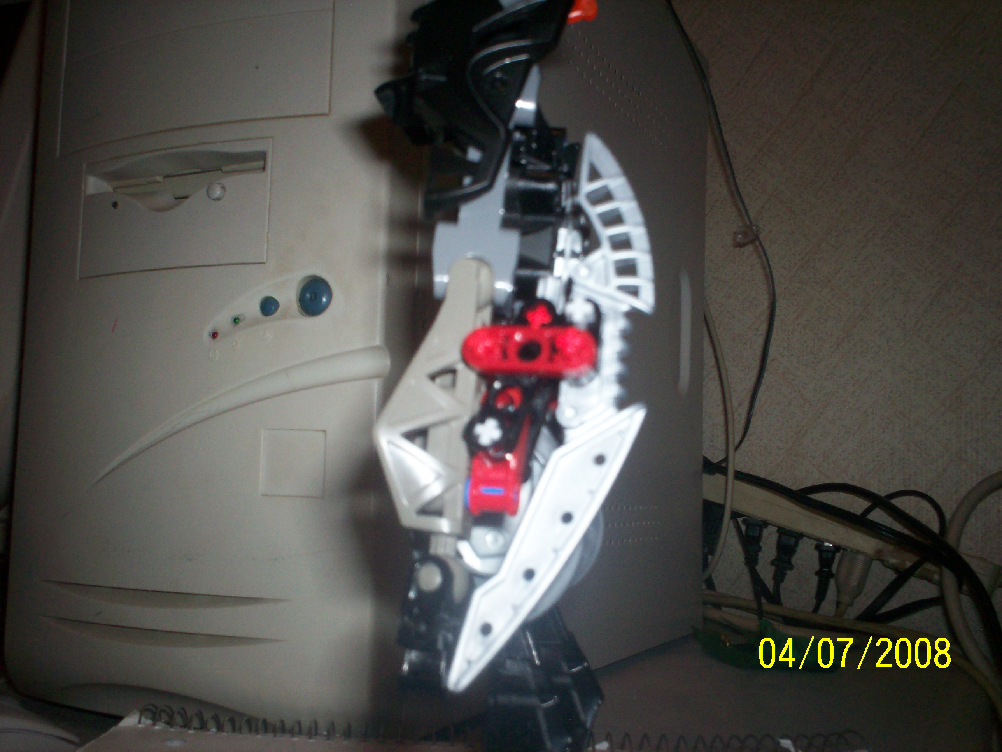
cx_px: 501
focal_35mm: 36
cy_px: 376
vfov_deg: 39.7
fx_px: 1042
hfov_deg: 51.4
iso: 140
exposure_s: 1/60
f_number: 4.5
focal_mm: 6
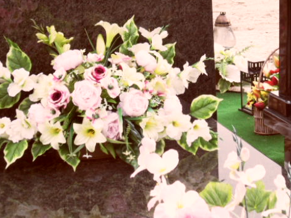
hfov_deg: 18.0
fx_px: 916
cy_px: 1
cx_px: 206
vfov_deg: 13.4
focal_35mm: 109
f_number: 3.8
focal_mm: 8.2
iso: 80
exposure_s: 1/180
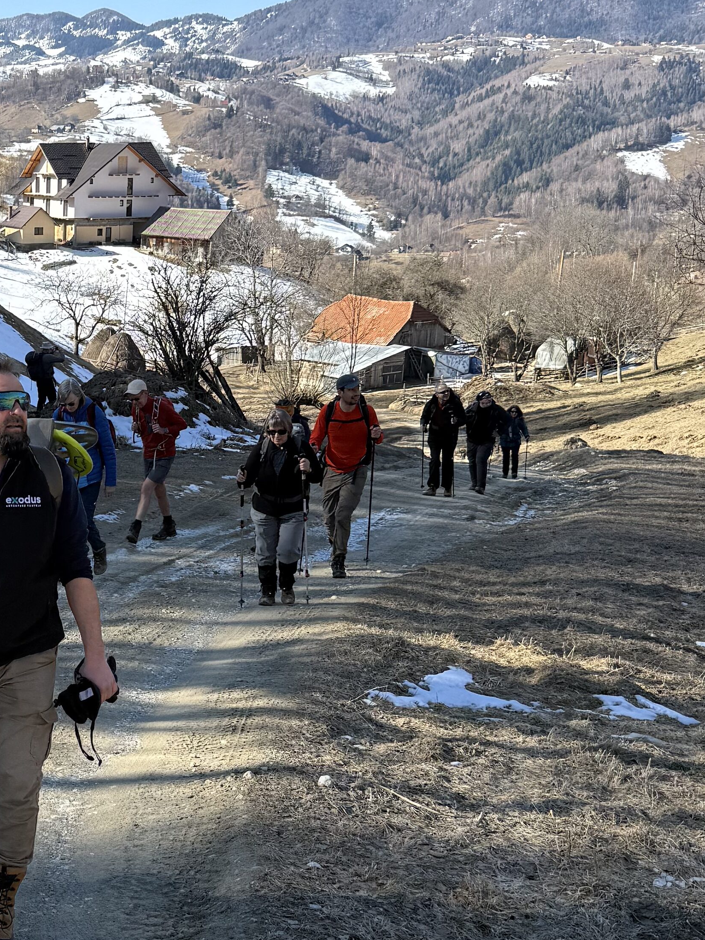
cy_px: 532
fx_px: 1684
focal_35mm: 62
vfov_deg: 31.2
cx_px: -40
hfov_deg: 22.5
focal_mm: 6.76
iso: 80
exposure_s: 1/2611
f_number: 1.78
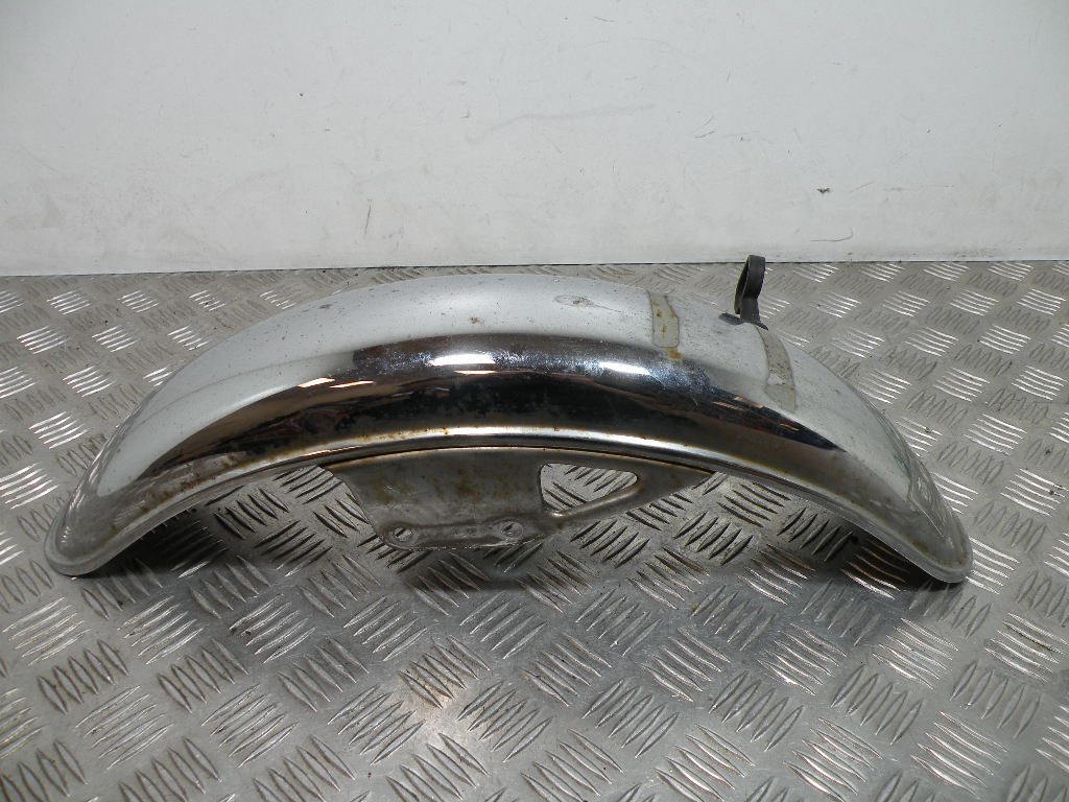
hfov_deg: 65.3
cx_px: 534
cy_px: 401
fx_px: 834
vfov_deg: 51.4
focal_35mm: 27
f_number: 3.2
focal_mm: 4.7
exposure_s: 1/79.6
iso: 64
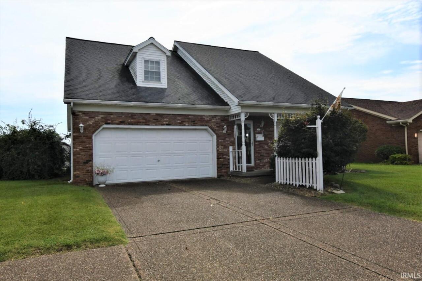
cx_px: 211
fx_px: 281
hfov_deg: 73.7
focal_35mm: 24
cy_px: 140
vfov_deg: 53.2
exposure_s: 1/250
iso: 100
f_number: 11
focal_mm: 16
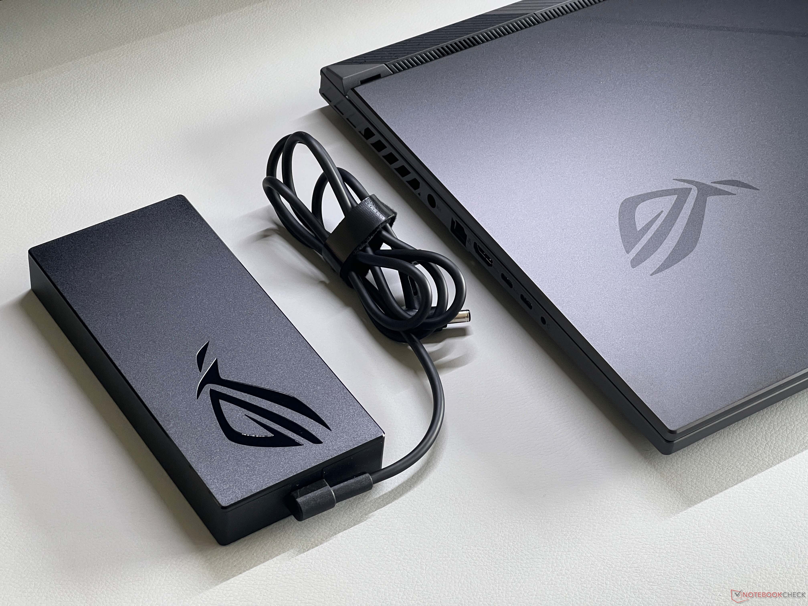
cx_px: 404
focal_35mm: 77
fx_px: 1797
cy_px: 303
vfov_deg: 19.1
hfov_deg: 25.3
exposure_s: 1/99
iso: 160
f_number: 2.8
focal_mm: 9
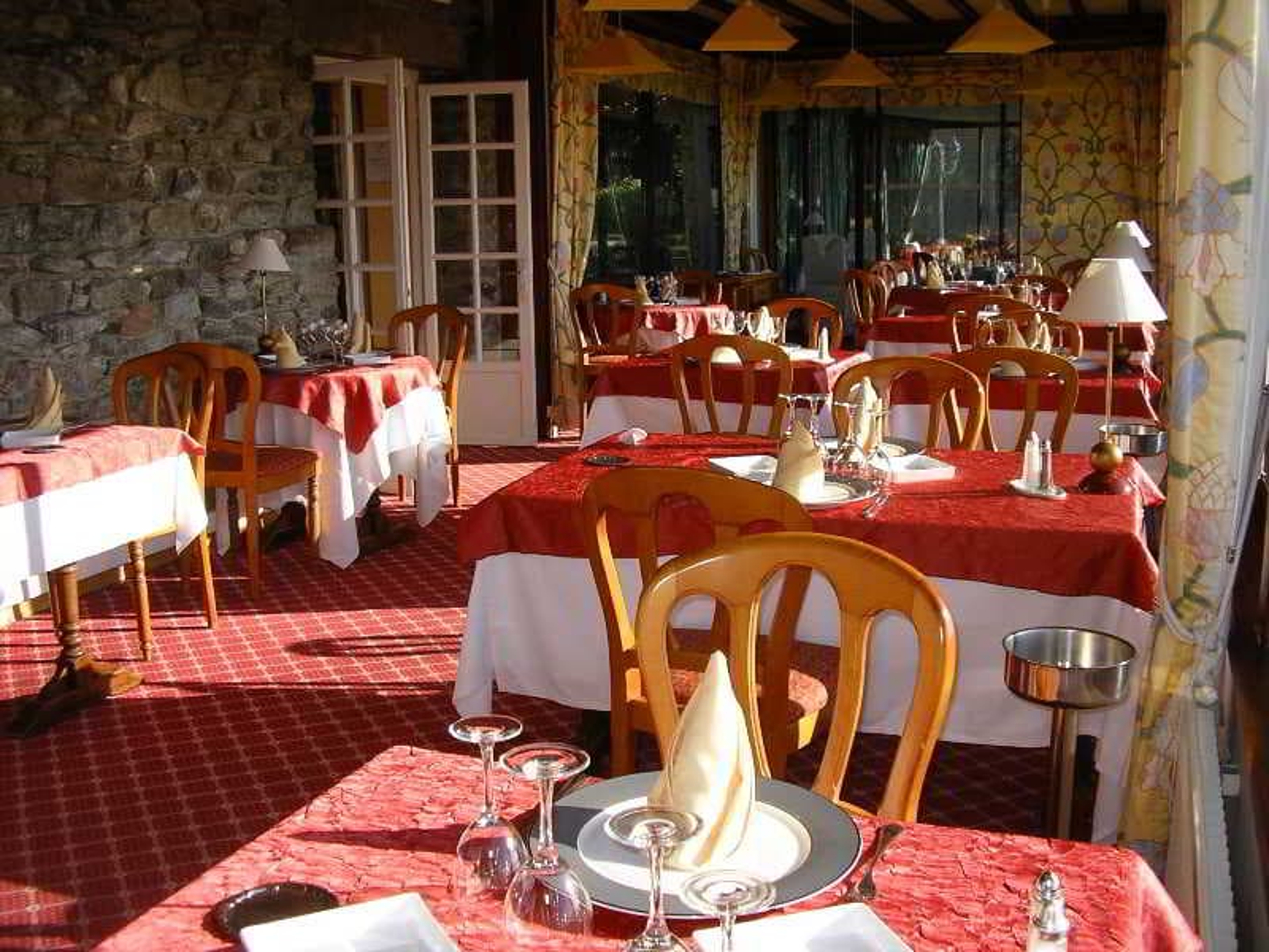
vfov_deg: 37.7
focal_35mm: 38
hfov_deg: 49.0
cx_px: 634
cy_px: 476
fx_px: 1393
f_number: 2.9
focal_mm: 5.8
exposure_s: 1/400
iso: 50
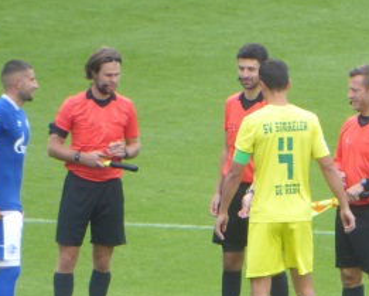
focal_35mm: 1212
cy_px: 191
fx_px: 13241
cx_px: 206
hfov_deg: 1.6
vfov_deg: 1.3
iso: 250
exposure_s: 1/125
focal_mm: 129
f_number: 6.4
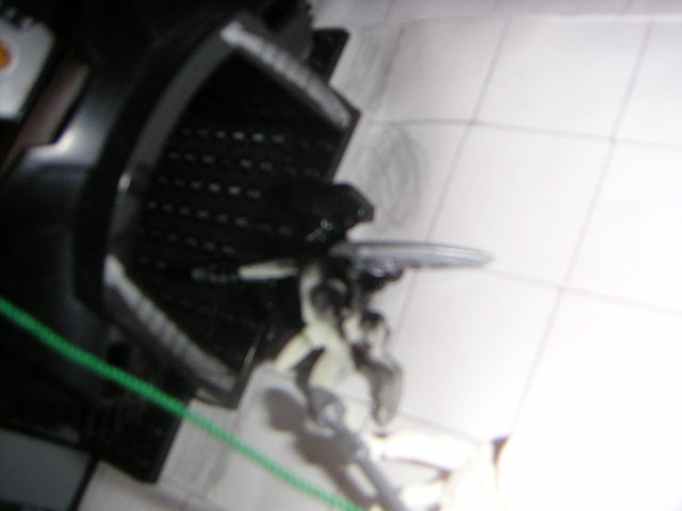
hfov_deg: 46.8
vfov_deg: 36.0
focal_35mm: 40
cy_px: 256
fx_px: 788
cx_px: 341
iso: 200
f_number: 2.9
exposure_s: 1/45
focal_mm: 5.3
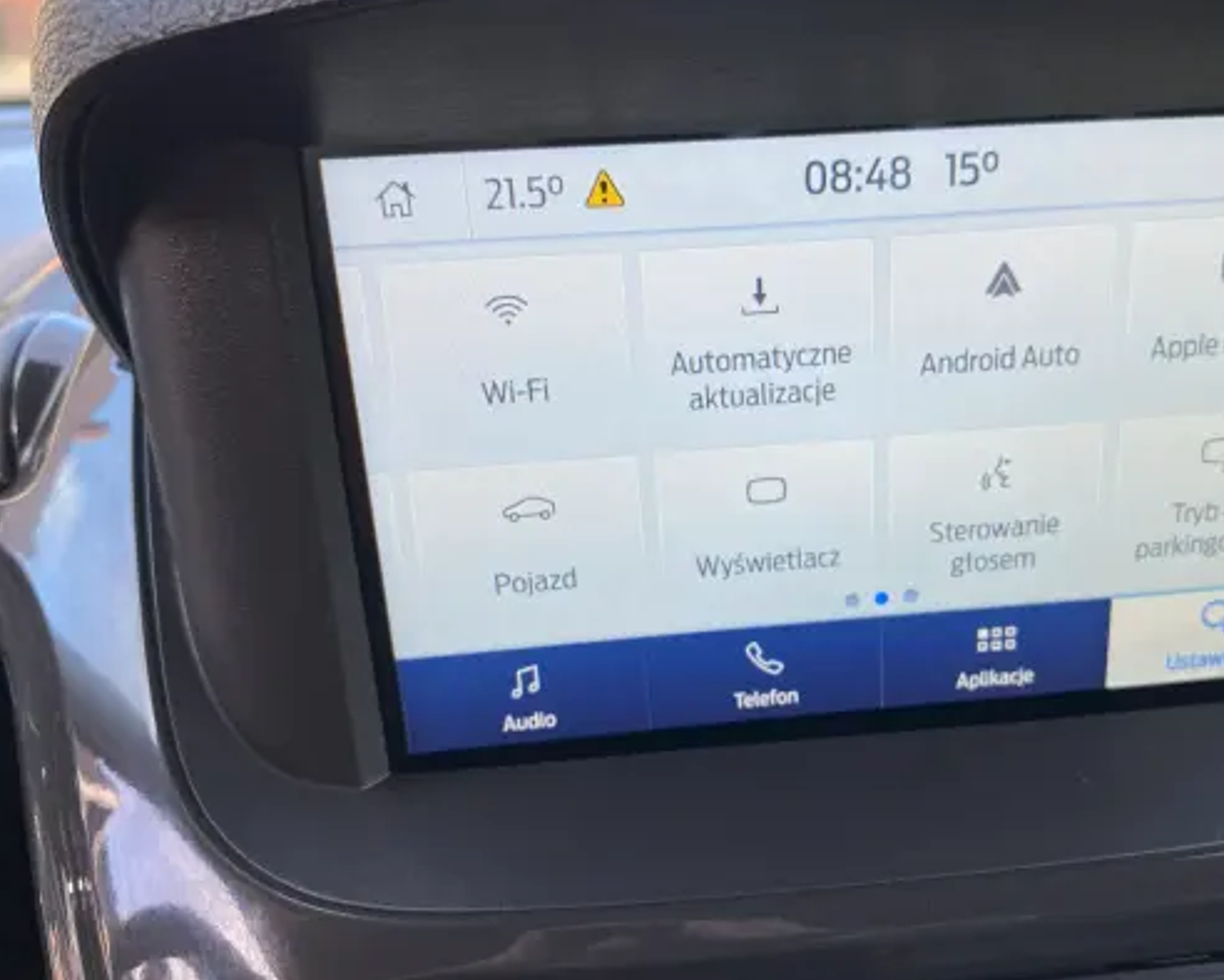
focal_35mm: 33
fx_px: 1196
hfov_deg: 53.6
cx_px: 766
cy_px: 492
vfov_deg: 44.6
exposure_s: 1/166
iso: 32
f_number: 1.8
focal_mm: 4.25
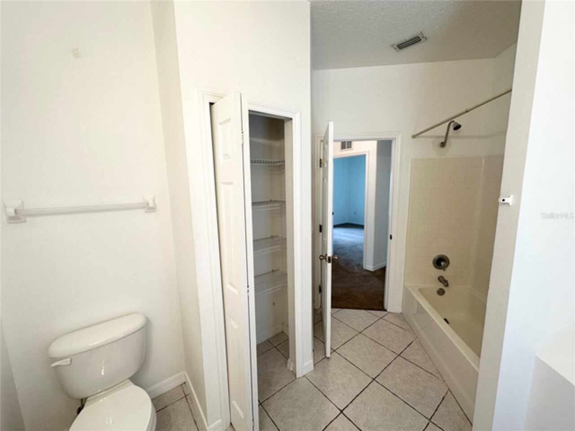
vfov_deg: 85.7
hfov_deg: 102.1
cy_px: 216
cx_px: 288
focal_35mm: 14
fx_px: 233
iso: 125
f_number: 2.2
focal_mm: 2.22
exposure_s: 1/120
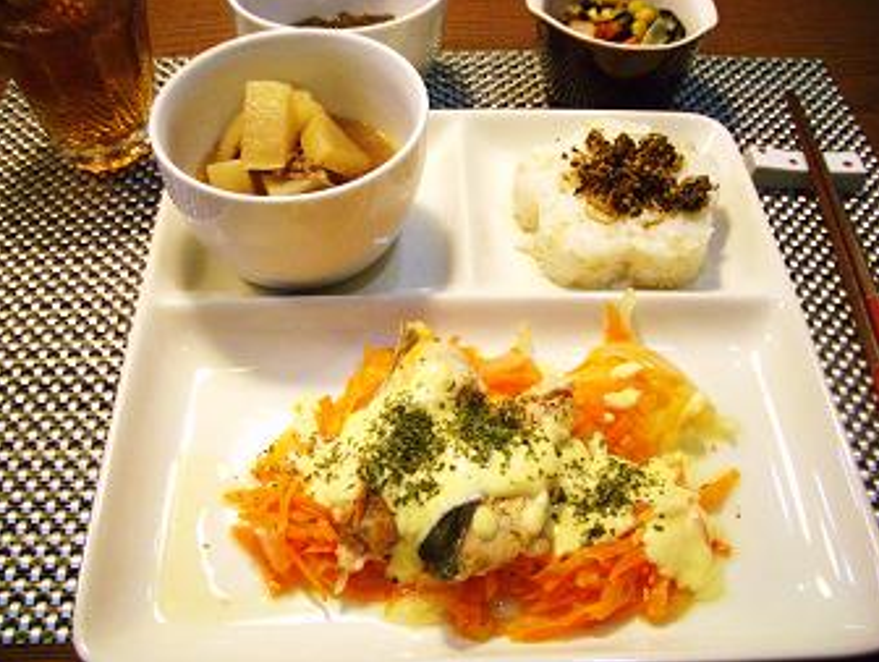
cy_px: 335
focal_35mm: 36
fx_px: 915
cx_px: 440
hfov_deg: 51.3
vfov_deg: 39.7
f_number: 2.6
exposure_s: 1/80
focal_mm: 5.8
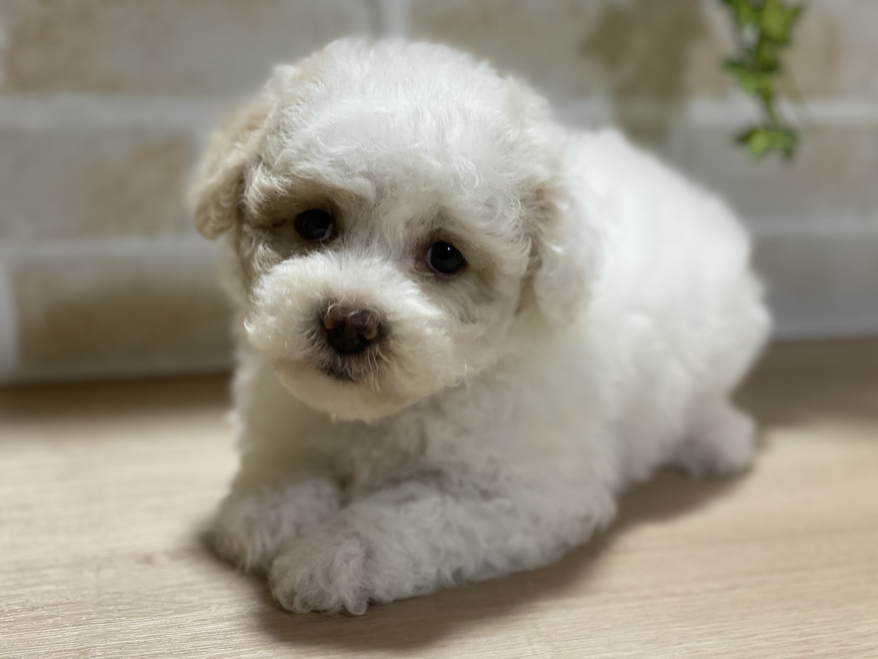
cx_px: 439
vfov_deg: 28.0
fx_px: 1319
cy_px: 330
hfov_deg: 36.8
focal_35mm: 52
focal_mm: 6
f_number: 2
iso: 125
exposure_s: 1/33
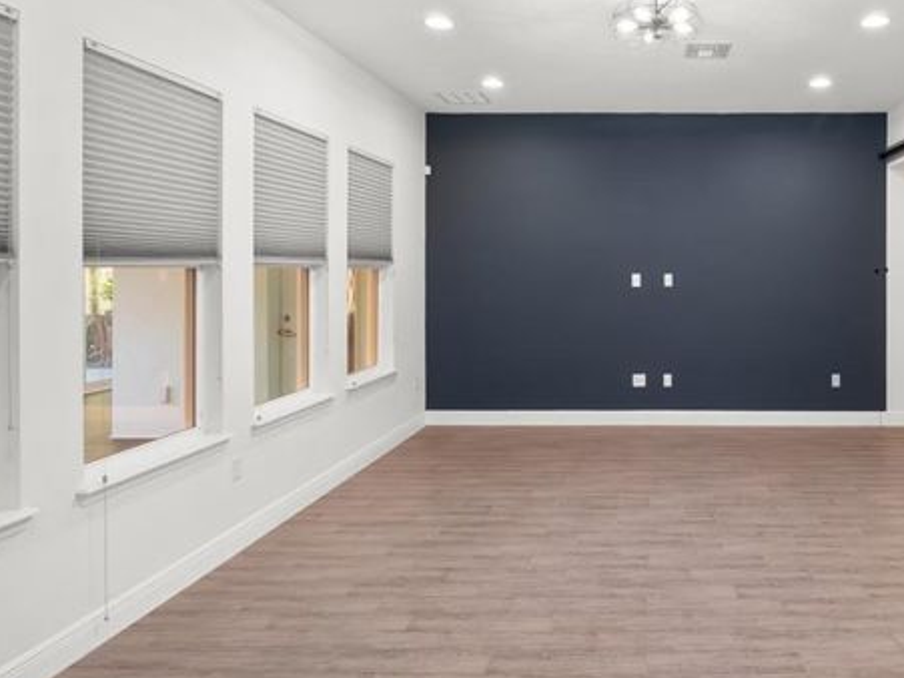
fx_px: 653
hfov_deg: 66.1
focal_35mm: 25
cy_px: 265
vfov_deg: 54.4
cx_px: 650
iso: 3200
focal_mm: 8
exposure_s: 1/20
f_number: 8
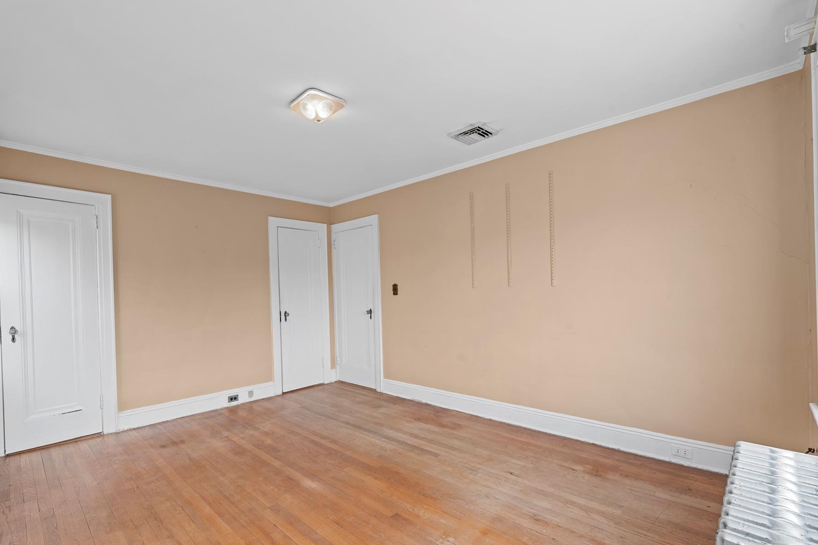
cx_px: 388
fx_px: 363
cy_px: 296
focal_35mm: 16
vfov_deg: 73.6
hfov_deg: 96.7
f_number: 10
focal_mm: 14
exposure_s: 1/6
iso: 250
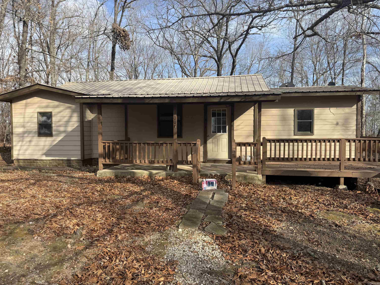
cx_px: 190
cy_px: 142
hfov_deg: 71.6
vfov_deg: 56.8
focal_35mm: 24
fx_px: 263
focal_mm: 6.76
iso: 80
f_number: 1.78
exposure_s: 1/2331
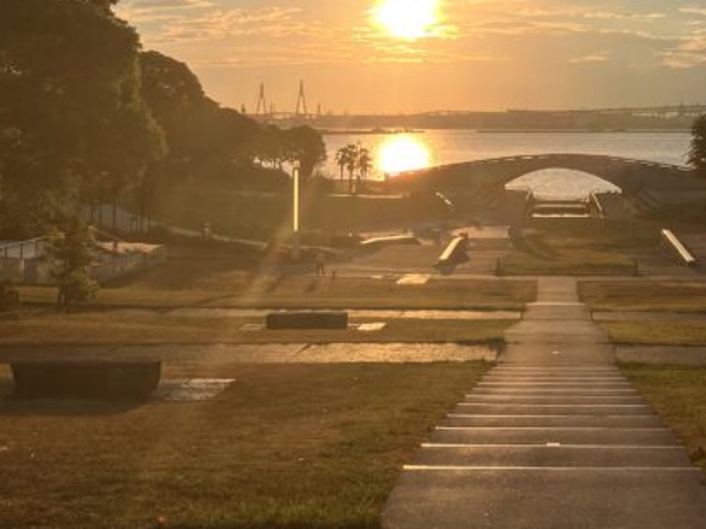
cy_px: 47
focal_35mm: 70
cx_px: 539
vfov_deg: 20.5
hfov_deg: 27.4
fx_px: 1427
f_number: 1.8
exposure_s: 1/4425
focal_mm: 3.99
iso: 32
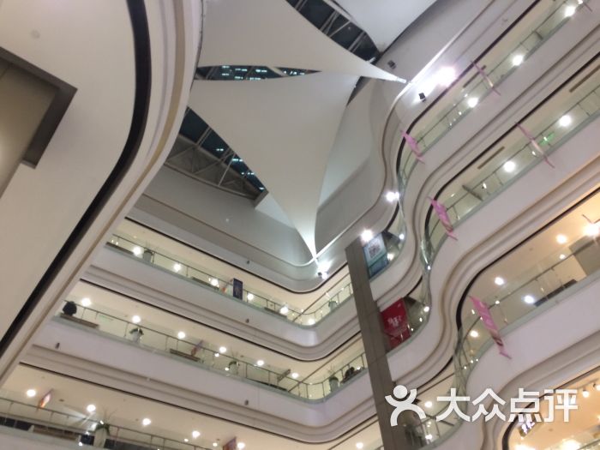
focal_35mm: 29
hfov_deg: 61.7
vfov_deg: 48.2
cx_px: 300
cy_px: 225
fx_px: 503
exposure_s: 1/33
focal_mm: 4.15
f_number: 2.2
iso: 125
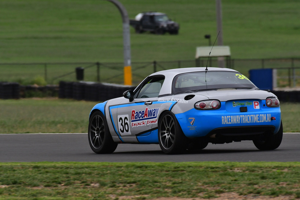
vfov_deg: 1.8
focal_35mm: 750
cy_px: 100
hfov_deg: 2.7
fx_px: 6252
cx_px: 150
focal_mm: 500
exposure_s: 1/640
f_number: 10
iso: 500
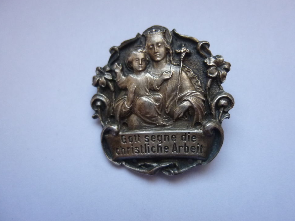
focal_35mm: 26
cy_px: 111
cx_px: 150
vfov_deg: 53.0
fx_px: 222
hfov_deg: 67.3
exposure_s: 1/60
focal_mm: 4.5
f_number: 3.1
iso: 320
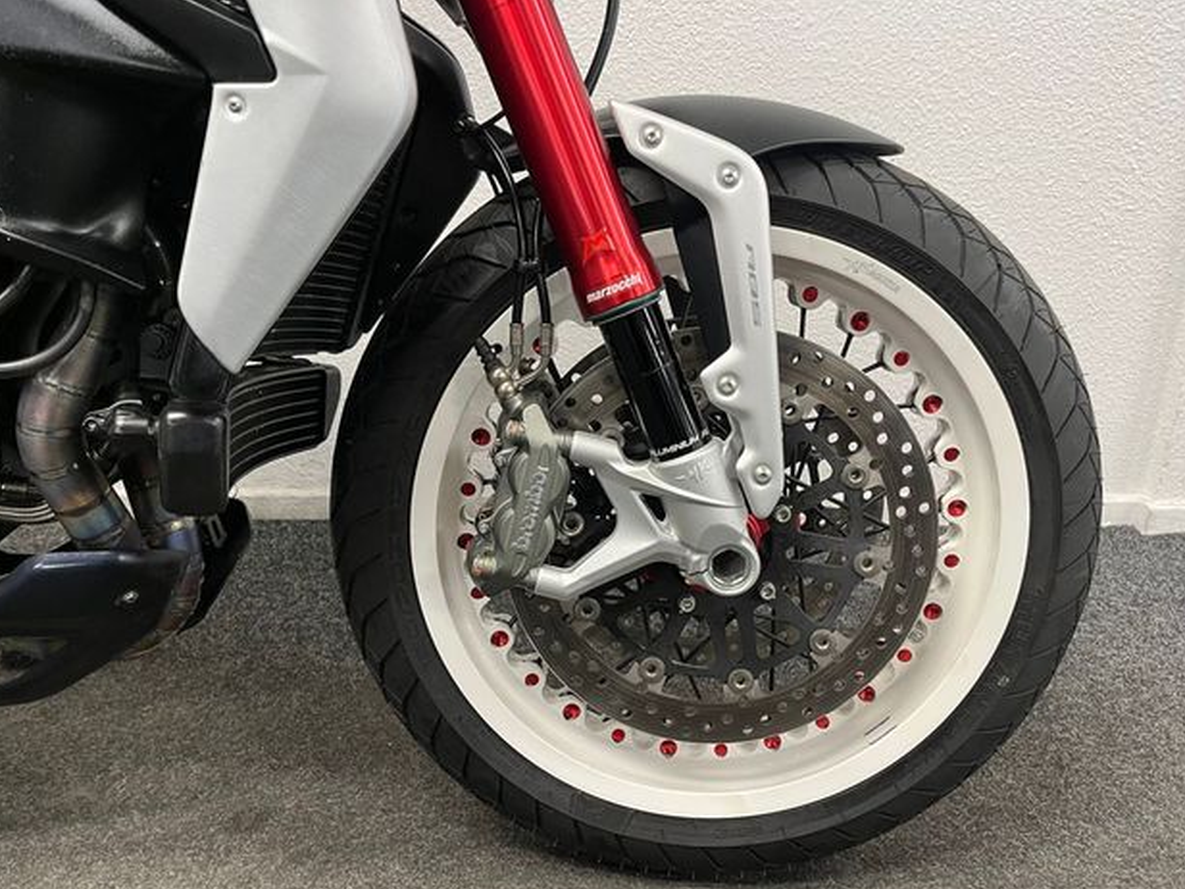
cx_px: 571
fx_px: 924
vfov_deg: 51.4
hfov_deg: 65.3
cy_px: 444
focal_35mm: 27
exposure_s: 1/50
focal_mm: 5.1
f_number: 1.6
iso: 200
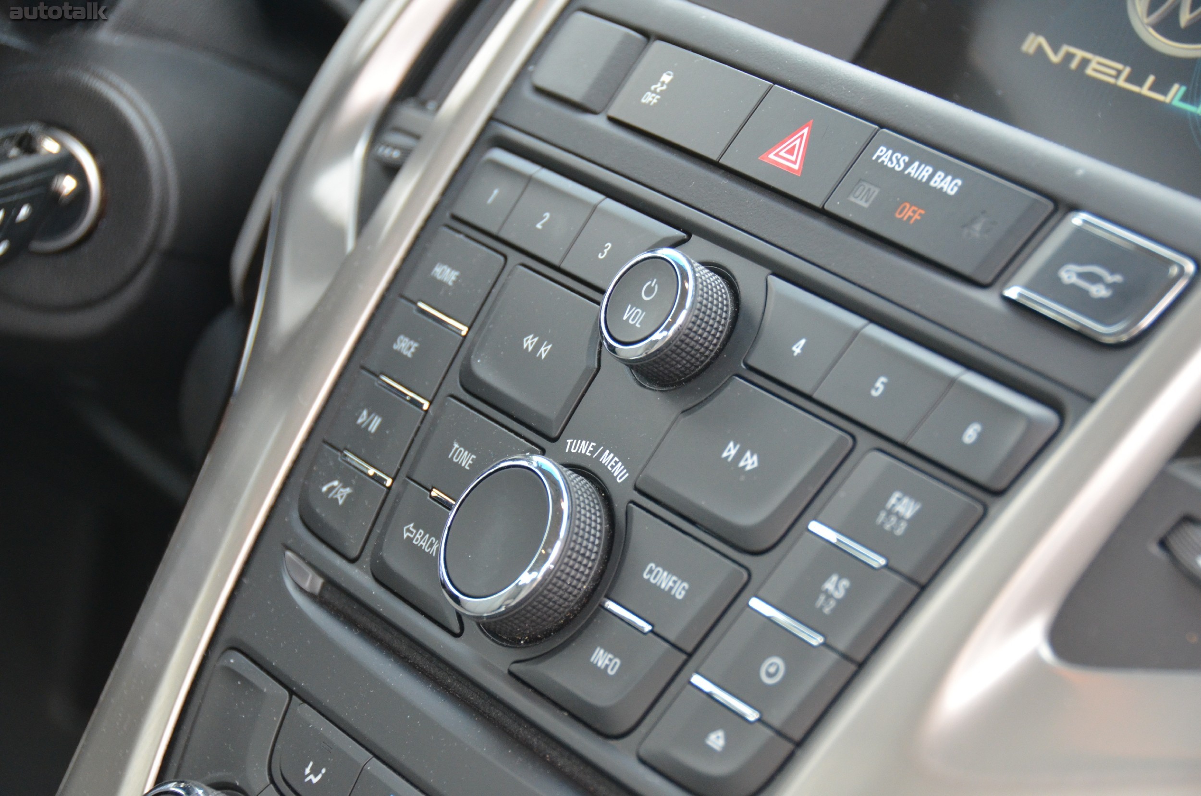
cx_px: 600
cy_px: 398
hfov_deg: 18.2
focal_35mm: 112
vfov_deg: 12.1
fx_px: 3745
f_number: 5
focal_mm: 75
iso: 1600
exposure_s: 1/250
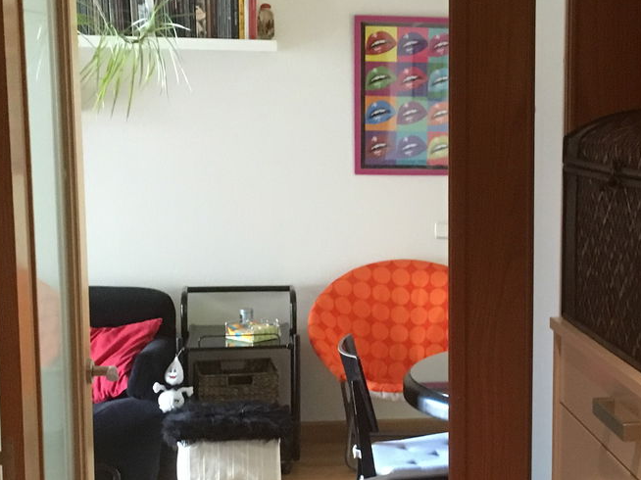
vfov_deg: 20.7
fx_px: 1314
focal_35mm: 71
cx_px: 520
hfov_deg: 26.8
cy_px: 294
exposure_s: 1/17
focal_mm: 4.15
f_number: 2.2
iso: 200
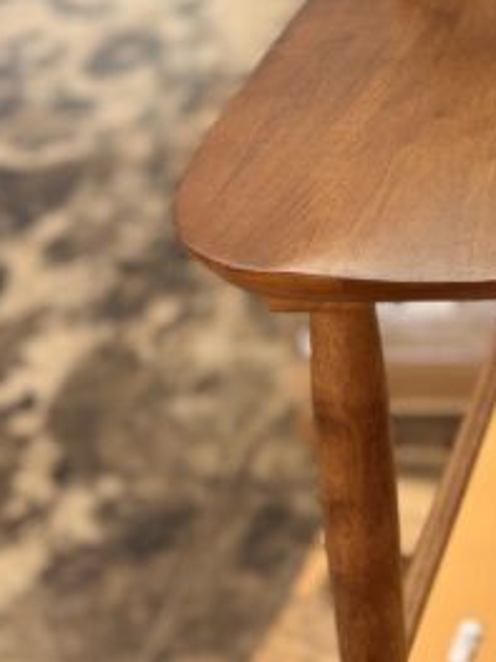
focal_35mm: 73
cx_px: 702
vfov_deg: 26.0
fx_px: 1396
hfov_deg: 18.3
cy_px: 101
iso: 125
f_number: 1.78
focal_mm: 6.76
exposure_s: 1/60
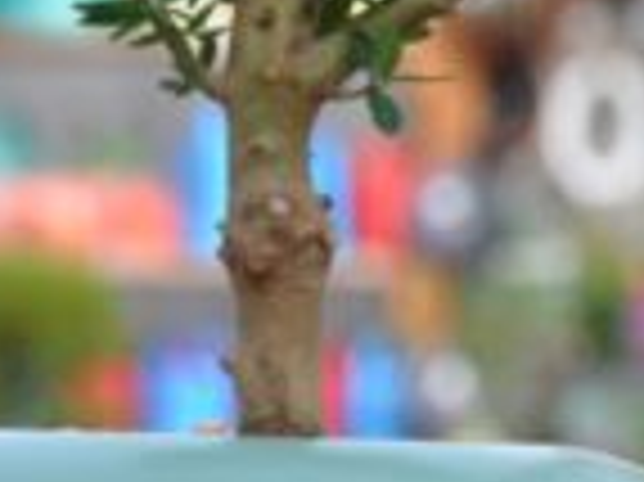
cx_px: 446
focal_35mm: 453
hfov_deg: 4.4
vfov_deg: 3.3
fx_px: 8421
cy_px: 191
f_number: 8
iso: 250
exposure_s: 1/250
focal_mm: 75
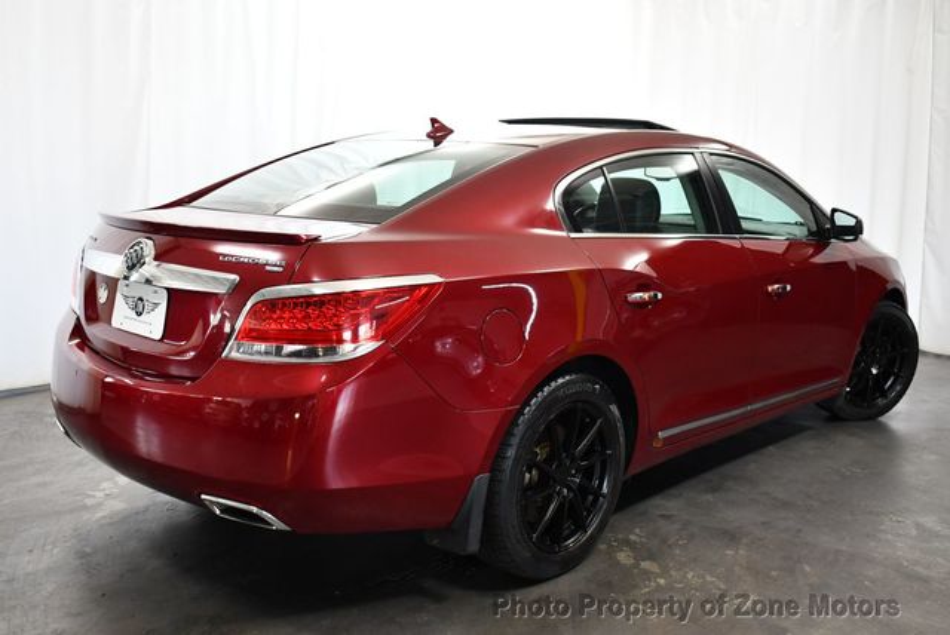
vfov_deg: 36.9
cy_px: 318
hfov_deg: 53.1
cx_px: 475
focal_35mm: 36
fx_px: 951
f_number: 3.5
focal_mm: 18
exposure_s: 1/125
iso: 1000
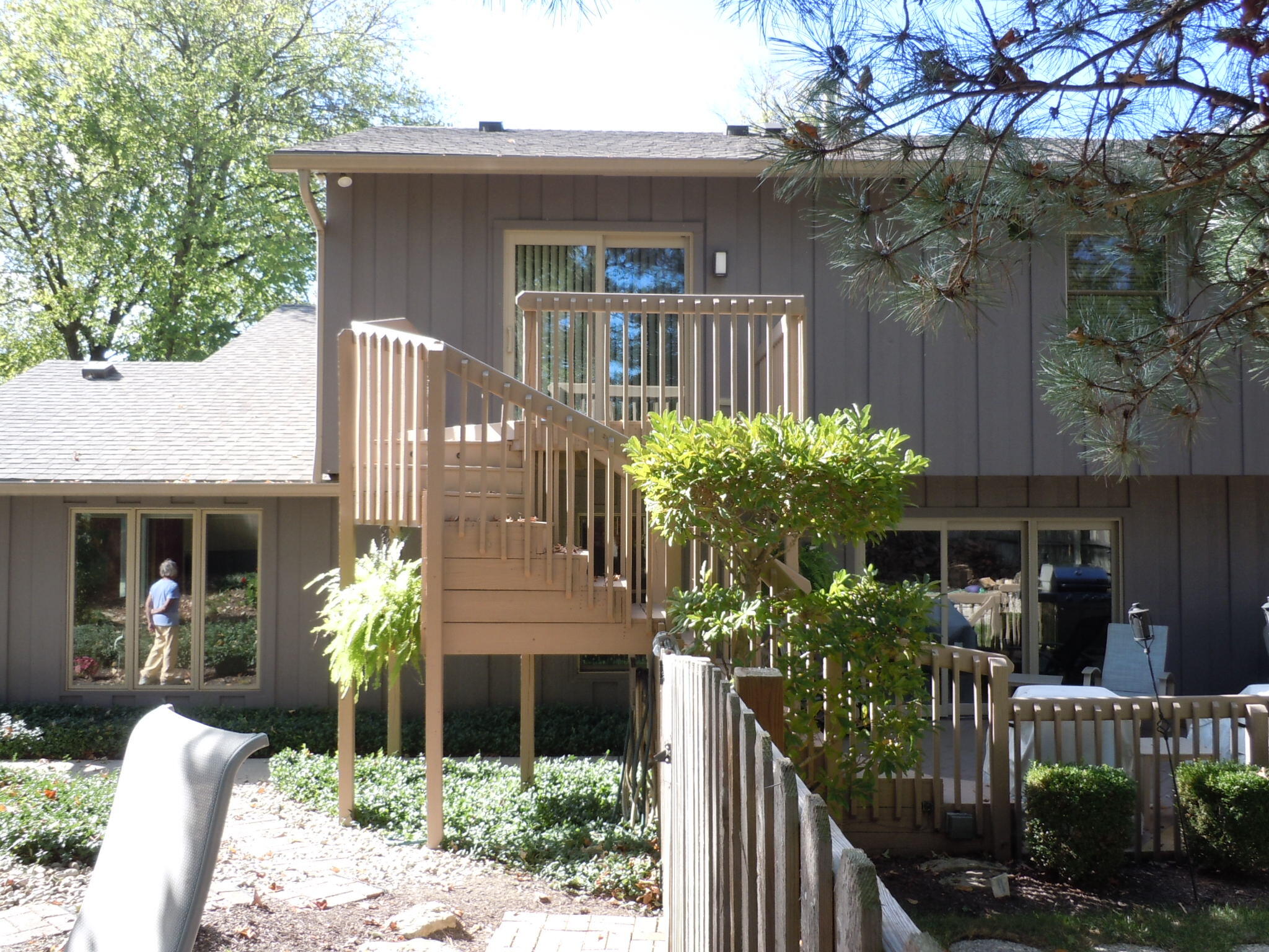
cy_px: 476
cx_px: 634
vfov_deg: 49.7
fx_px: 1026
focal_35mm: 28
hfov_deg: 63.4
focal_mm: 5
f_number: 3.7
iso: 100
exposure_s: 1/100
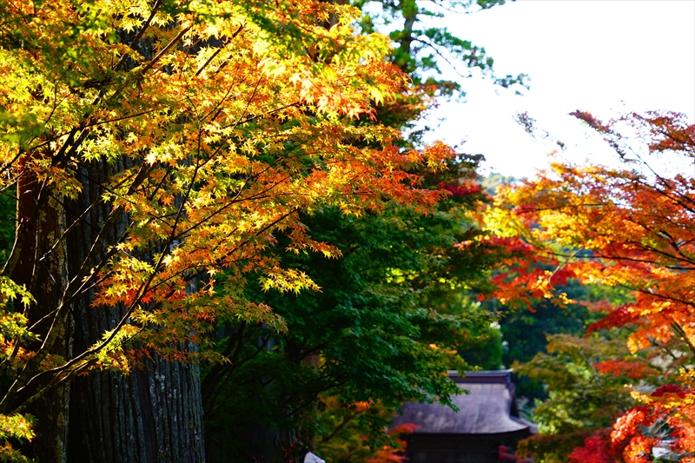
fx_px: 2316
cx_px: 348
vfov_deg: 11.4
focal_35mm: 120
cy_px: 232
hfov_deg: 17.1
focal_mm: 120
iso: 250
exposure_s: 1/125
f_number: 5.6
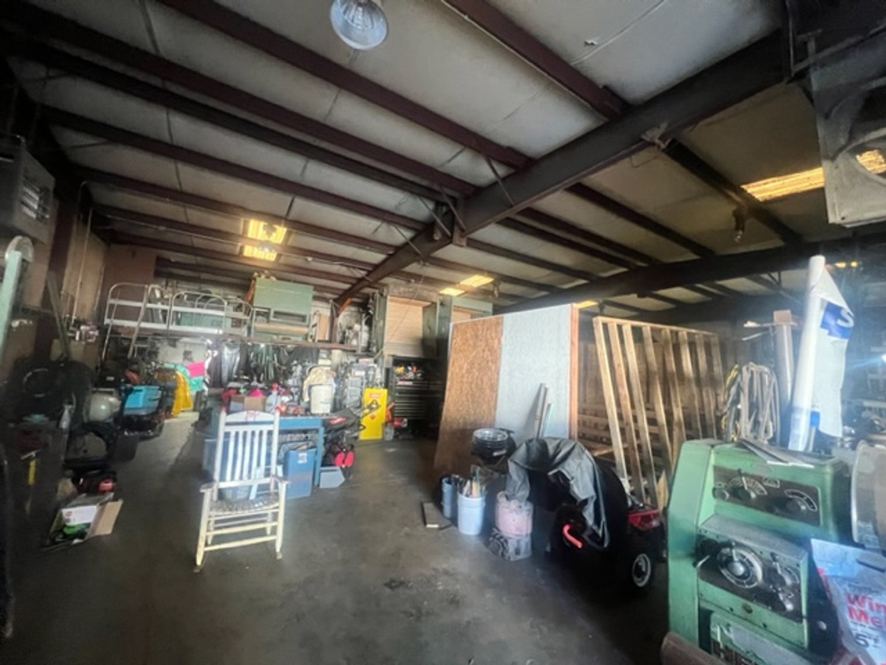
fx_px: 333
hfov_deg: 106.2
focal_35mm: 13
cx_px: 443
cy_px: 332
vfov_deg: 89.9
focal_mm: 1.57
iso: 400
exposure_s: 1/42
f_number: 1.8
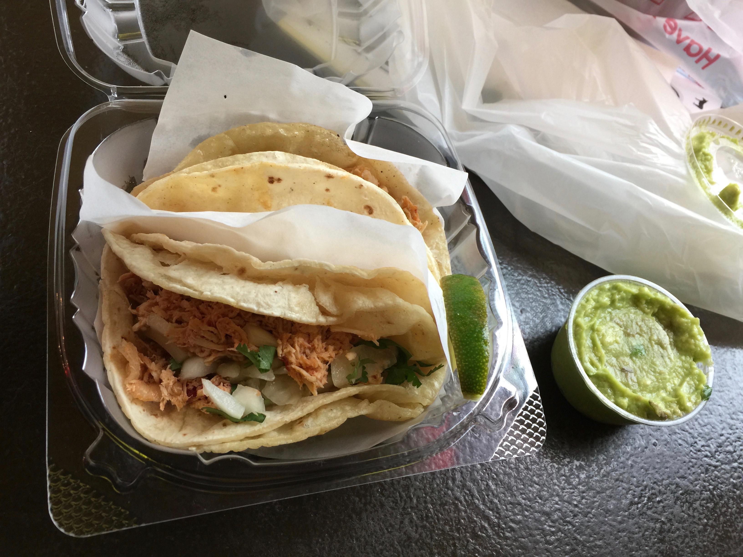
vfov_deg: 48.2
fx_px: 622
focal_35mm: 29
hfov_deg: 61.7
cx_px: 372
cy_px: 278
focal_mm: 4.15
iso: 32
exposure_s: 1/15
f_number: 2.2
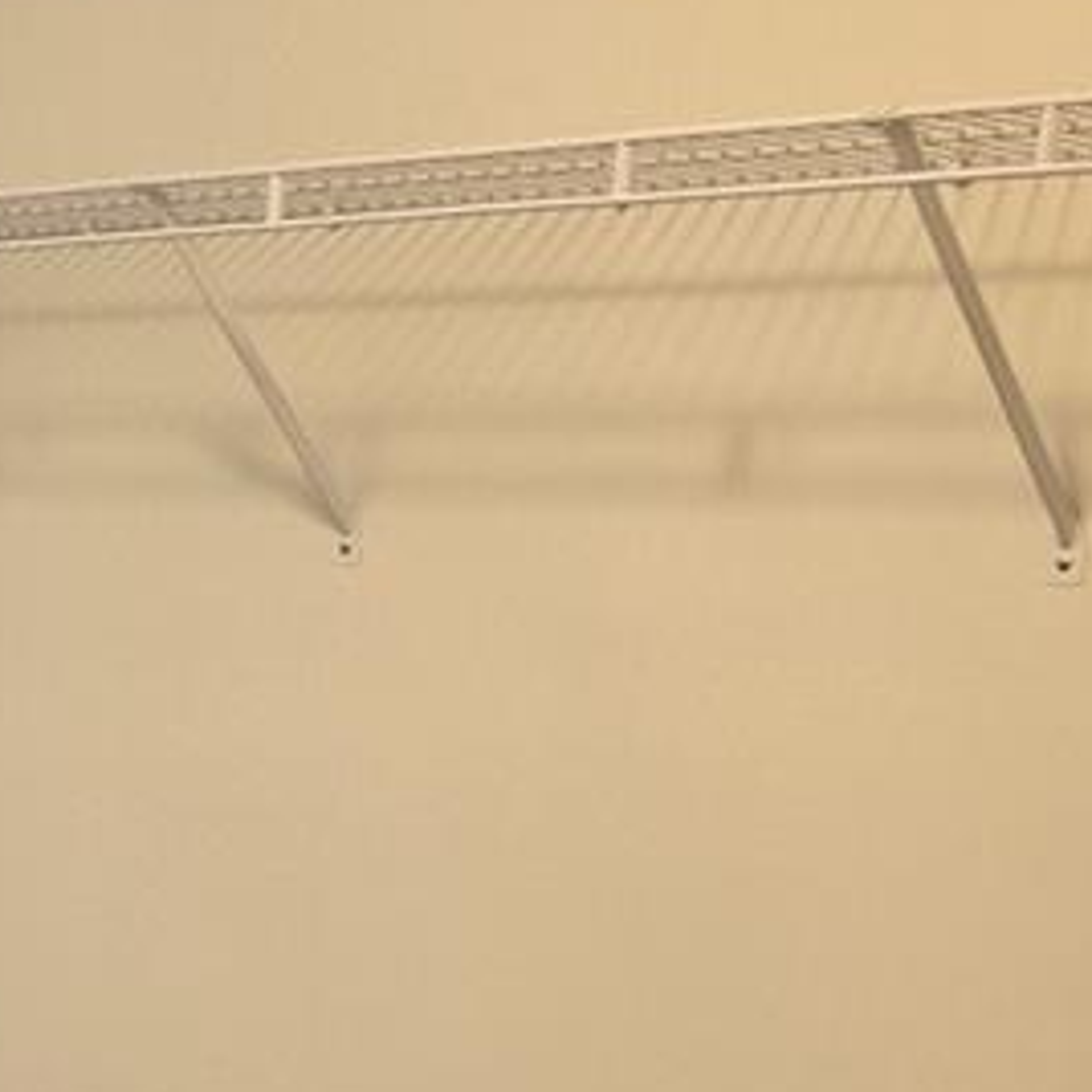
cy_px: 1279
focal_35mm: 91
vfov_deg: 18.2
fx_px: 3248
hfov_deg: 16.9
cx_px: -640
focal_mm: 5.4
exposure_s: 1/120
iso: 320
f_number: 1.8
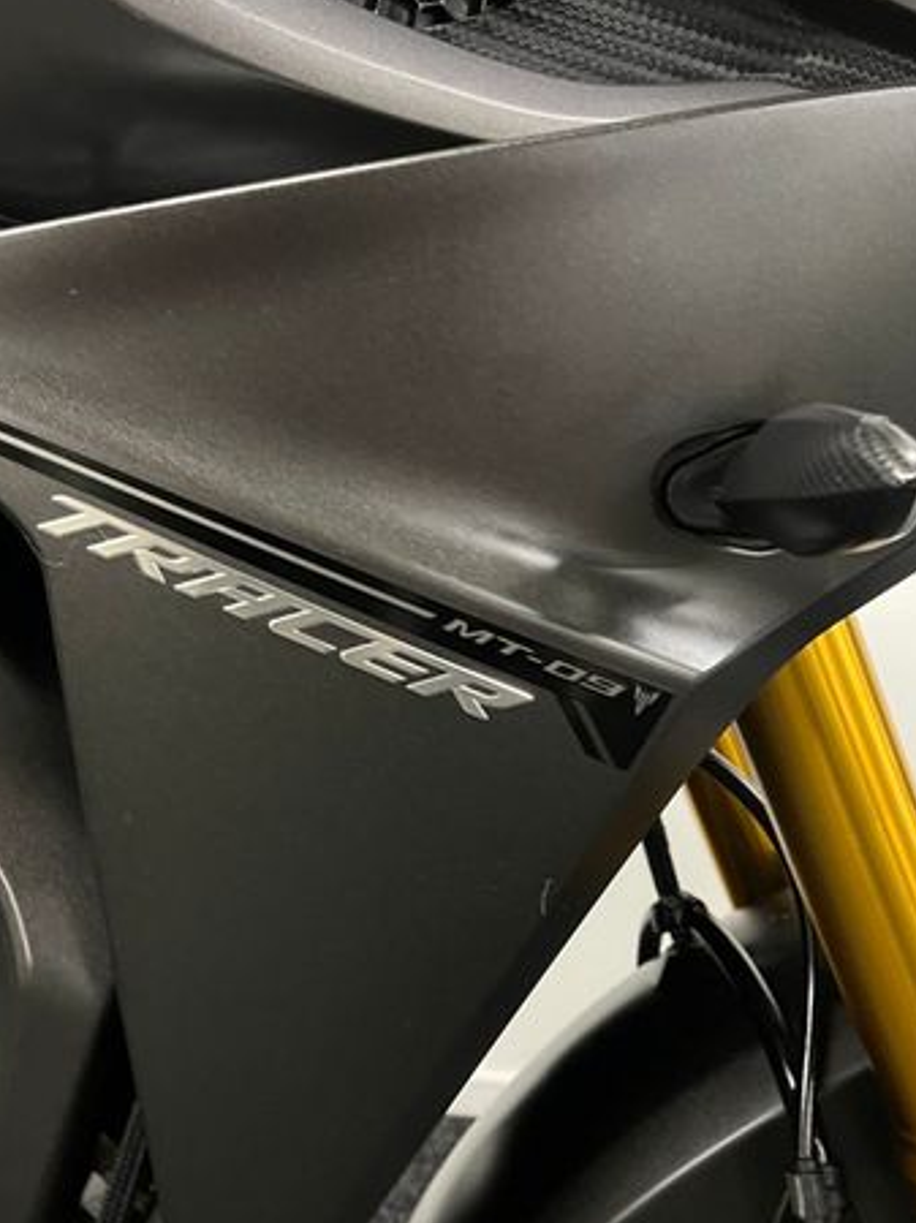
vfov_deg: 50.1
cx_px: 280
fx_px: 1307
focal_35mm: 37
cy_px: 636
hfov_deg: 38.0
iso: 500
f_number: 1.6
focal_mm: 5.1
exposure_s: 1/25
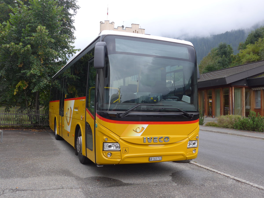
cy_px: 99
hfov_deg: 51.4
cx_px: 132
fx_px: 275
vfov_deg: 39.7
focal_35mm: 36
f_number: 2.8
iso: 80
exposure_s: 1/200
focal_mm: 7.5
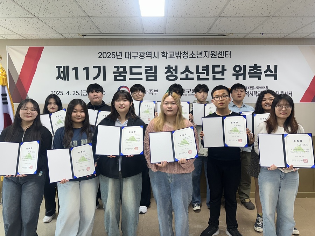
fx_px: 218
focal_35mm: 24
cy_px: 118
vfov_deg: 56.8
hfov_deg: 71.6
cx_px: 158
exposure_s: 1/120
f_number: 1.78
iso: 125
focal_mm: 6.86
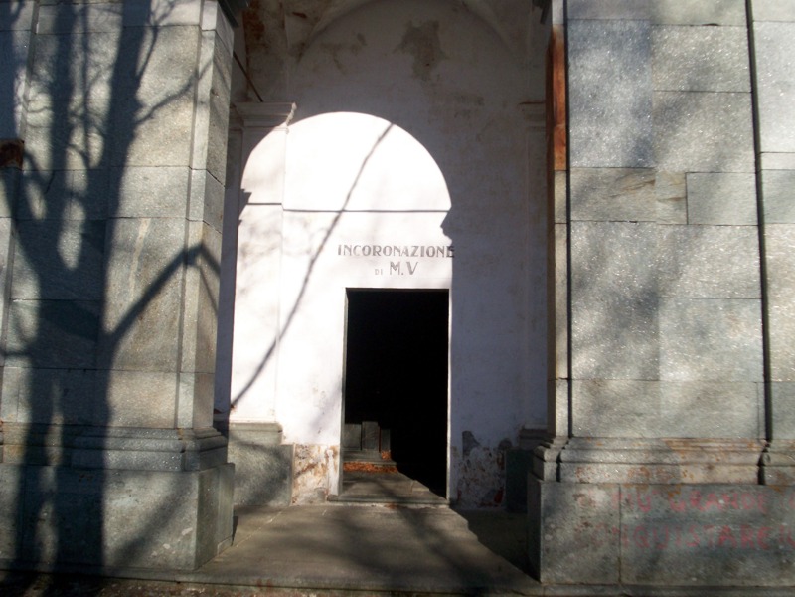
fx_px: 827
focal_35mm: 36
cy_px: 298
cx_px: 398
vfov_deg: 39.7
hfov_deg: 51.4
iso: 100
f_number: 4.5
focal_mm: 5.9
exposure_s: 1/578
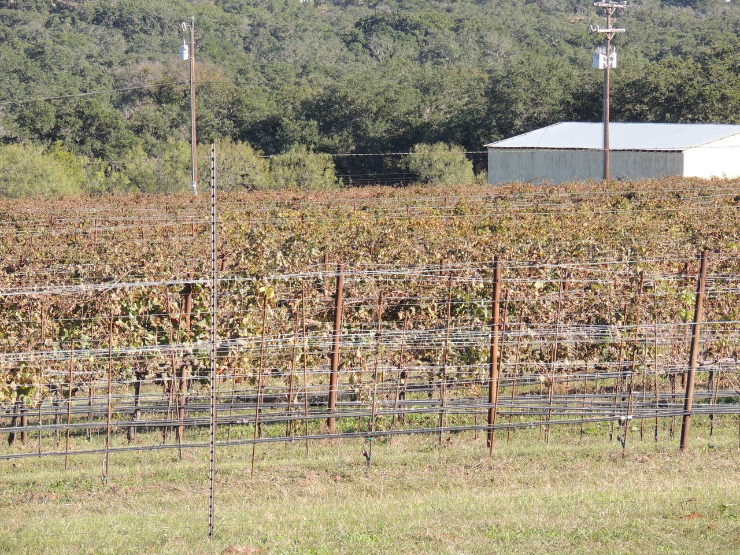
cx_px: 370
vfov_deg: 5.9
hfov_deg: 7.9
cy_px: 278
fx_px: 5344
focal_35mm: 250
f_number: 4.7
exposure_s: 1/200
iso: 100
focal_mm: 44.5
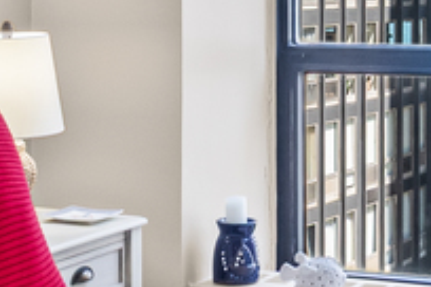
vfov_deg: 10.7
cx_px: 359
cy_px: 42
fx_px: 1520
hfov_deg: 16.0
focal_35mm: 127
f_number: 8
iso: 400
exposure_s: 1/15
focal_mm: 16
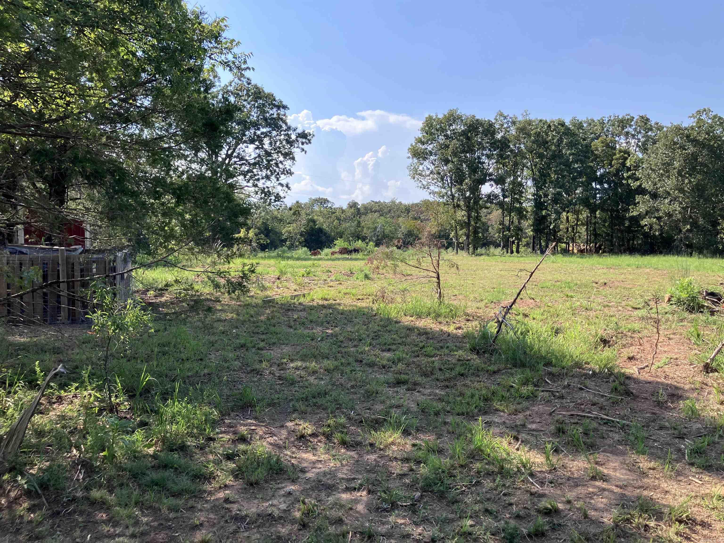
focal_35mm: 28
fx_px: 586
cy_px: 272
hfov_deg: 63.4
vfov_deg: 49.7
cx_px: 362
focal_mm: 3.99
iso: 32
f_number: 1.8
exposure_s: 1/1130
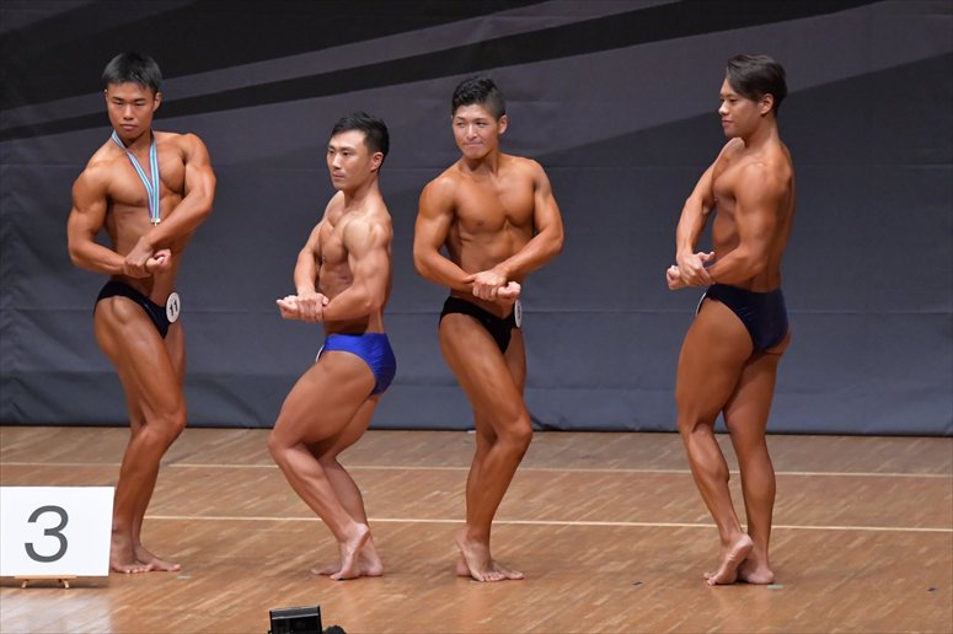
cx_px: 476
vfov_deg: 5.4
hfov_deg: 8.1
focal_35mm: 255
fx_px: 6747
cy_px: 317
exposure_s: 1/400
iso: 6400
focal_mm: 170
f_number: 5.6
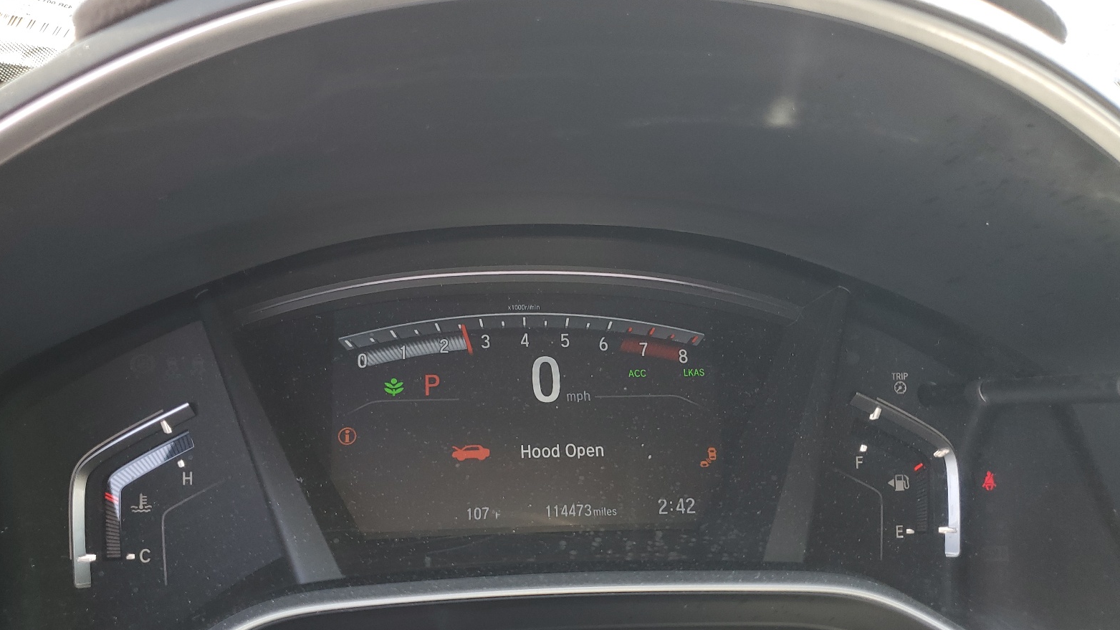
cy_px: 366
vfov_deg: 40.1
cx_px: 549
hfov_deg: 66.1
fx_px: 861
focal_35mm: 29
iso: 53
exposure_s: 1/120
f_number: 1.5
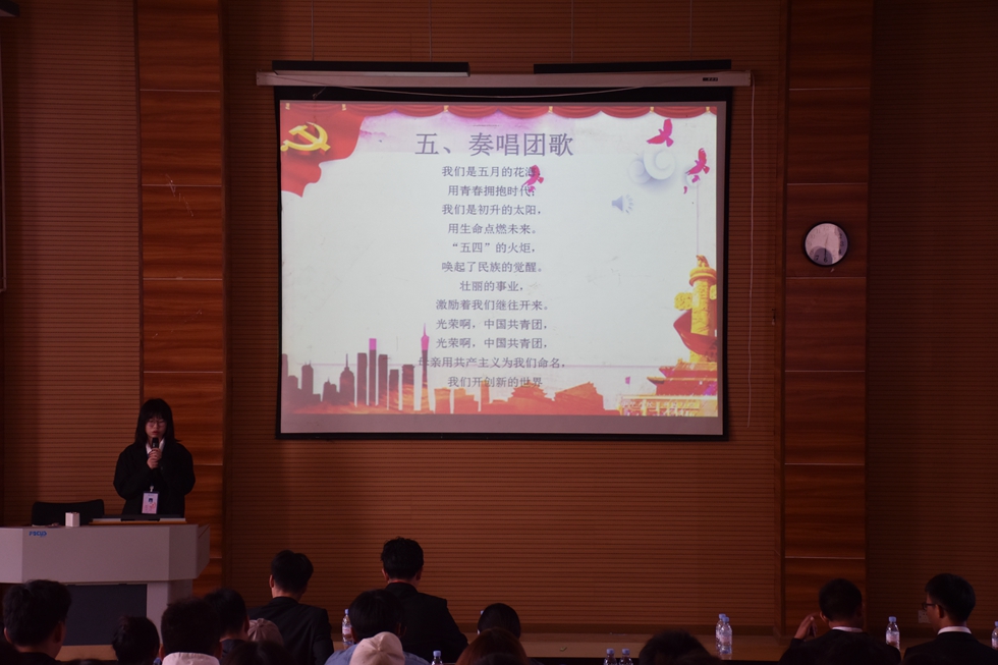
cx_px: 499
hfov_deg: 28.1
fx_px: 1996
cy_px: 332
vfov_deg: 18.9
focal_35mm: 72
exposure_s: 1/60
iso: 720
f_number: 4.5
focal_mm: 48
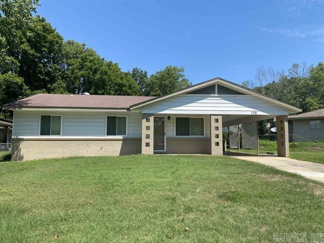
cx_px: 162
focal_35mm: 26
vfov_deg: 53.1
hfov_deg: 67.3
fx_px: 243
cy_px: 122
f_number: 1.8
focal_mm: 4.25
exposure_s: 1/2028
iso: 32
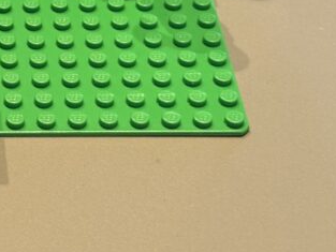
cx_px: -140
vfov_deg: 9.3
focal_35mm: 157
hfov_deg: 12.1
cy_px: -98
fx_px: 1525
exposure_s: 1/50
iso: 160
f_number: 1.78
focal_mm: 6.76
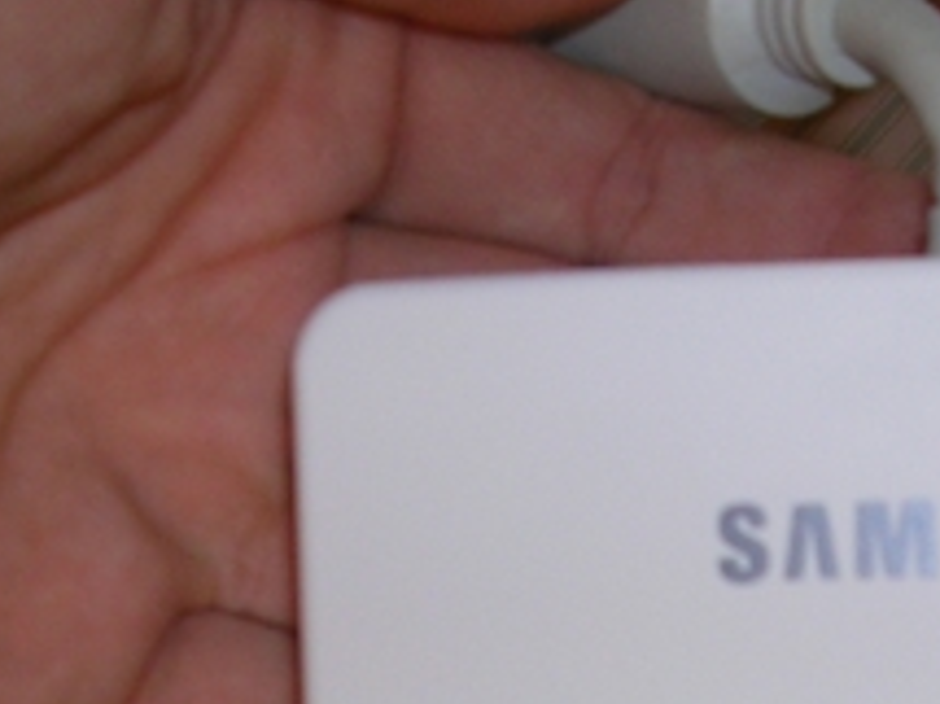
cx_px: 857
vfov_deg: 13.3
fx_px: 2877
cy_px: 979
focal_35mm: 106
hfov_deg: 18.2
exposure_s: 1/60.1
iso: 50
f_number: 2.8
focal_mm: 5.8
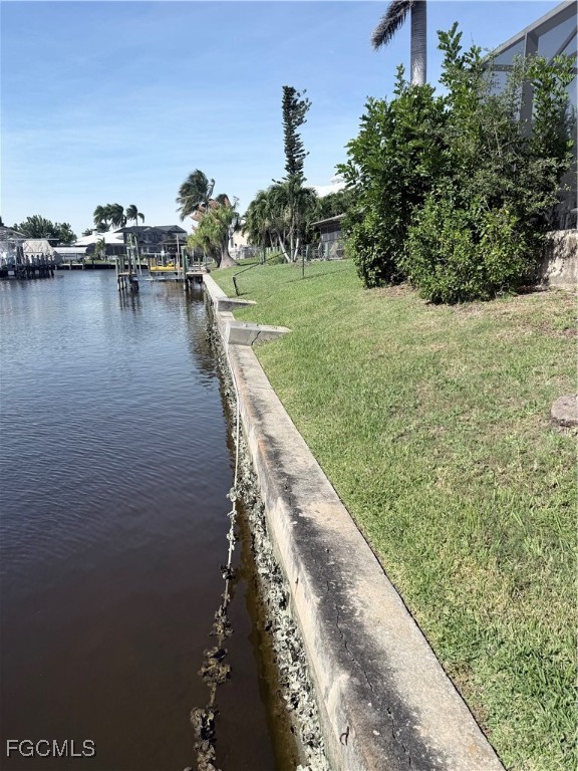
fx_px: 534
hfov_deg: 56.8
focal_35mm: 24
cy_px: 386
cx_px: 289
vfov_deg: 71.6
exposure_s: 1/5319
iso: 80
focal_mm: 6.76
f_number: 1.78
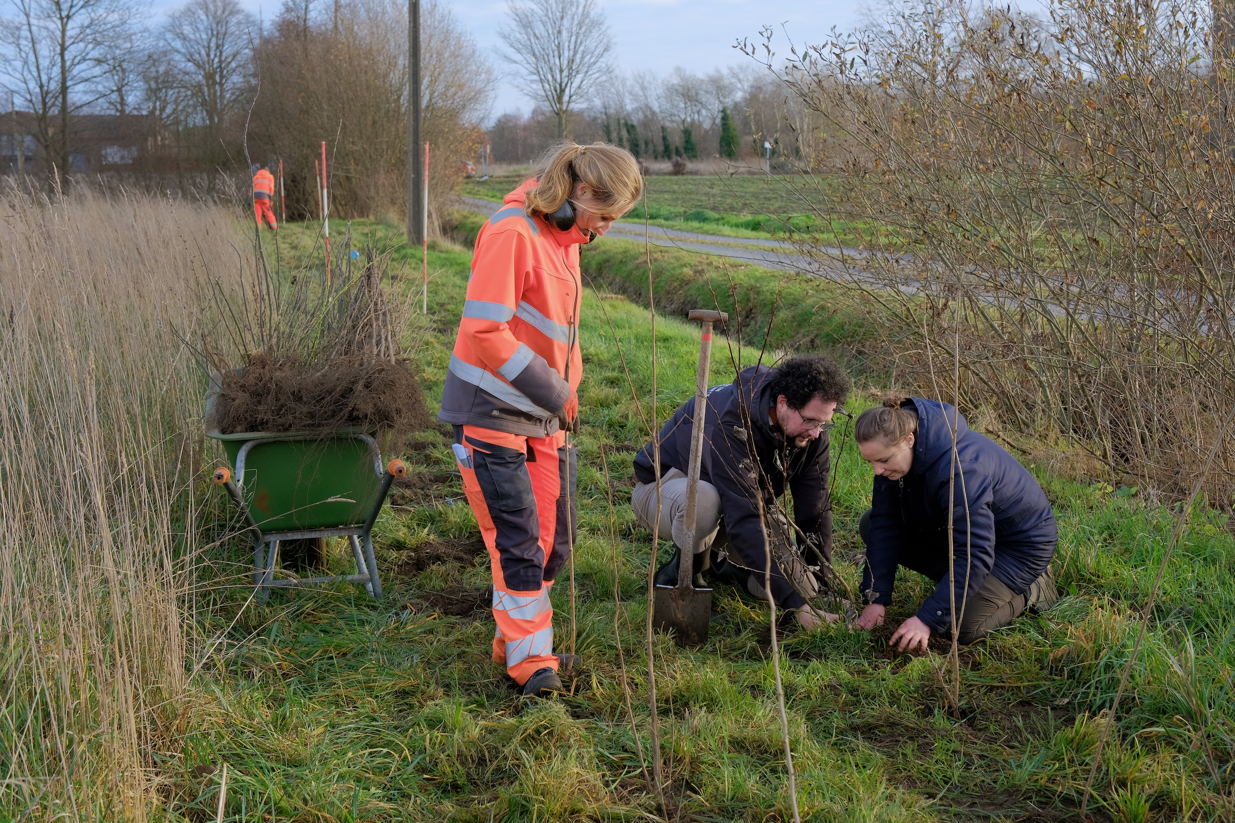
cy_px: 412
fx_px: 1818
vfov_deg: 25.5
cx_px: 618
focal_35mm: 53
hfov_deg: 37.5
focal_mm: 35.3
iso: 400
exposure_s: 1/250
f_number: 5
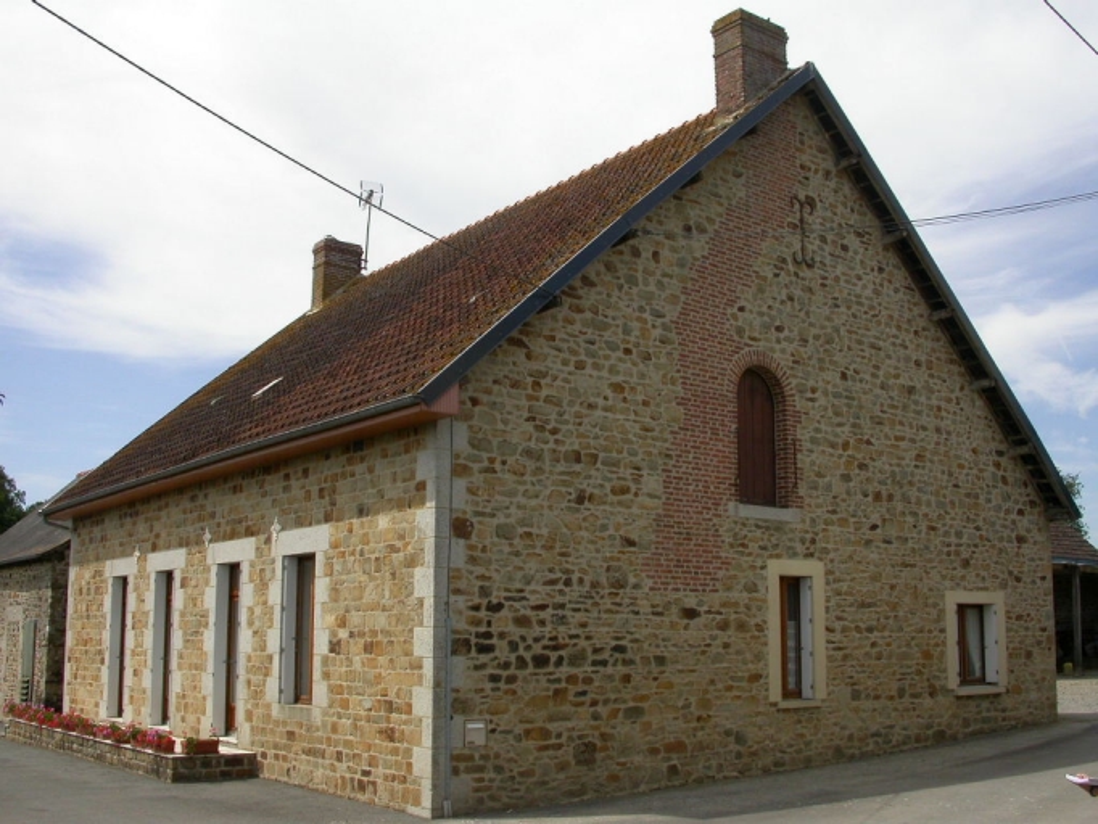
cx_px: 549
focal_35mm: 38
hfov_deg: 49.0
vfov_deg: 37.7
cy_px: 412
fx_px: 1206
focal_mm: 7.85
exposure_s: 1/356
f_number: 7.5
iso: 100
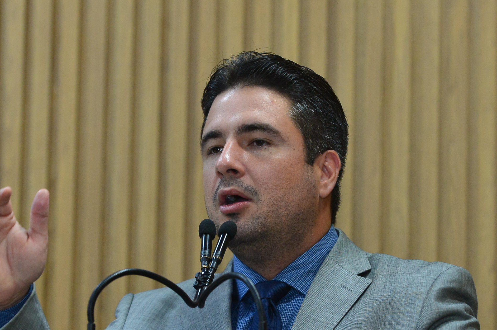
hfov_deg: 9.7
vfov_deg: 6.5
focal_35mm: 212
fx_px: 2924
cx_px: 235
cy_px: 251
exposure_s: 1/320
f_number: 3.5
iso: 3200
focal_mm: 120
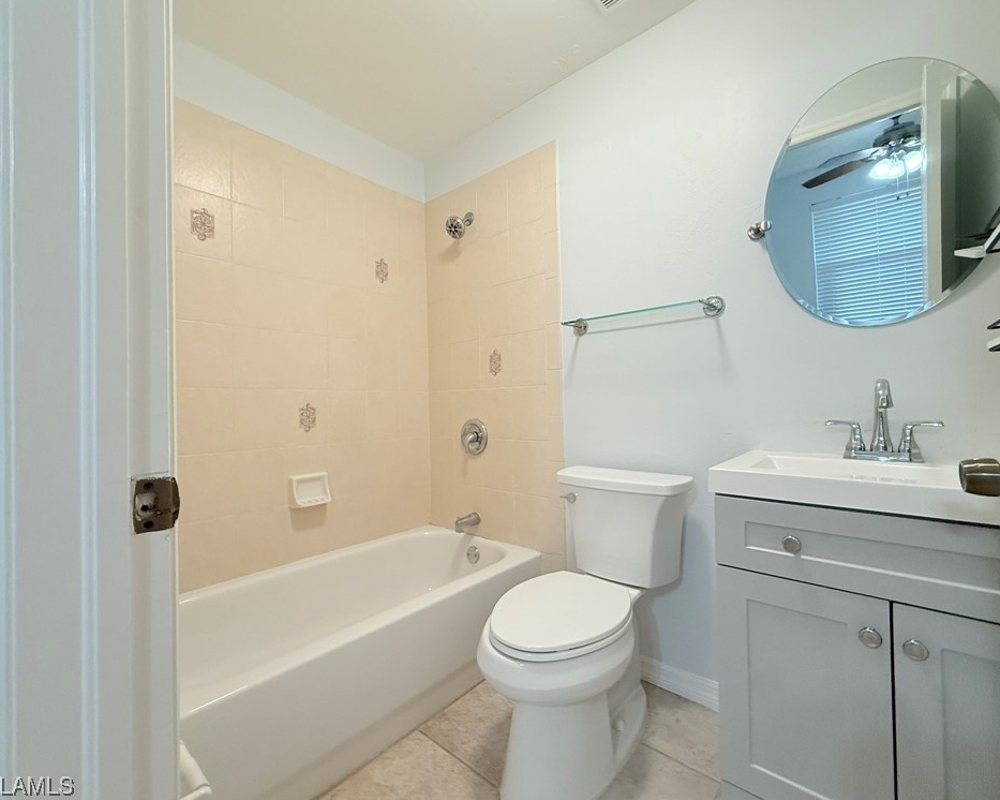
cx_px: 491
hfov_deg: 96.8
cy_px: 398
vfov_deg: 84.0
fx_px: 444
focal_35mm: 15
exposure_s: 1/120
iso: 320
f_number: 2.2
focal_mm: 2.22
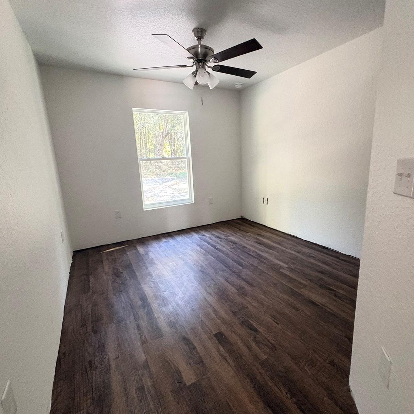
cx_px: 221
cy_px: 204
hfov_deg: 83.9
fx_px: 230
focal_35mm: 17
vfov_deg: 84.0
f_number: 2.2
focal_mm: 2.22
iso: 640
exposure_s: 1/60
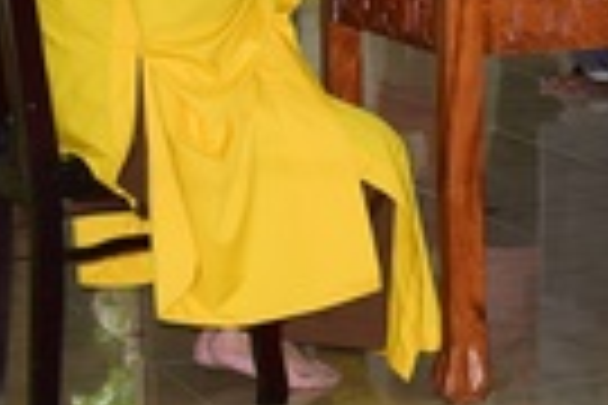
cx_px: 1139
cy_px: -153
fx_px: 2601
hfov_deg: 12.1
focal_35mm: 154
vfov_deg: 8.7
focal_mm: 32
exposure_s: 1/60
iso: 320
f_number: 4
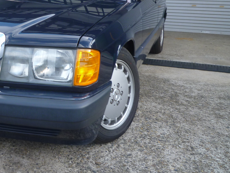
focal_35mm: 45
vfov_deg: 31.5
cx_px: 29
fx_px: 299
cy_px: 40
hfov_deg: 39.4
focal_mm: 4.5
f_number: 3.2
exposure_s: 1/125
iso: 80
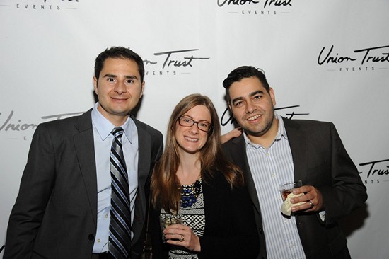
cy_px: 130
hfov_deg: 39.6
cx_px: 194
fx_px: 540
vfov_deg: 27.0
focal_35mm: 50
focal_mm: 50
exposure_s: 1/60
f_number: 6.3
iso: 2500
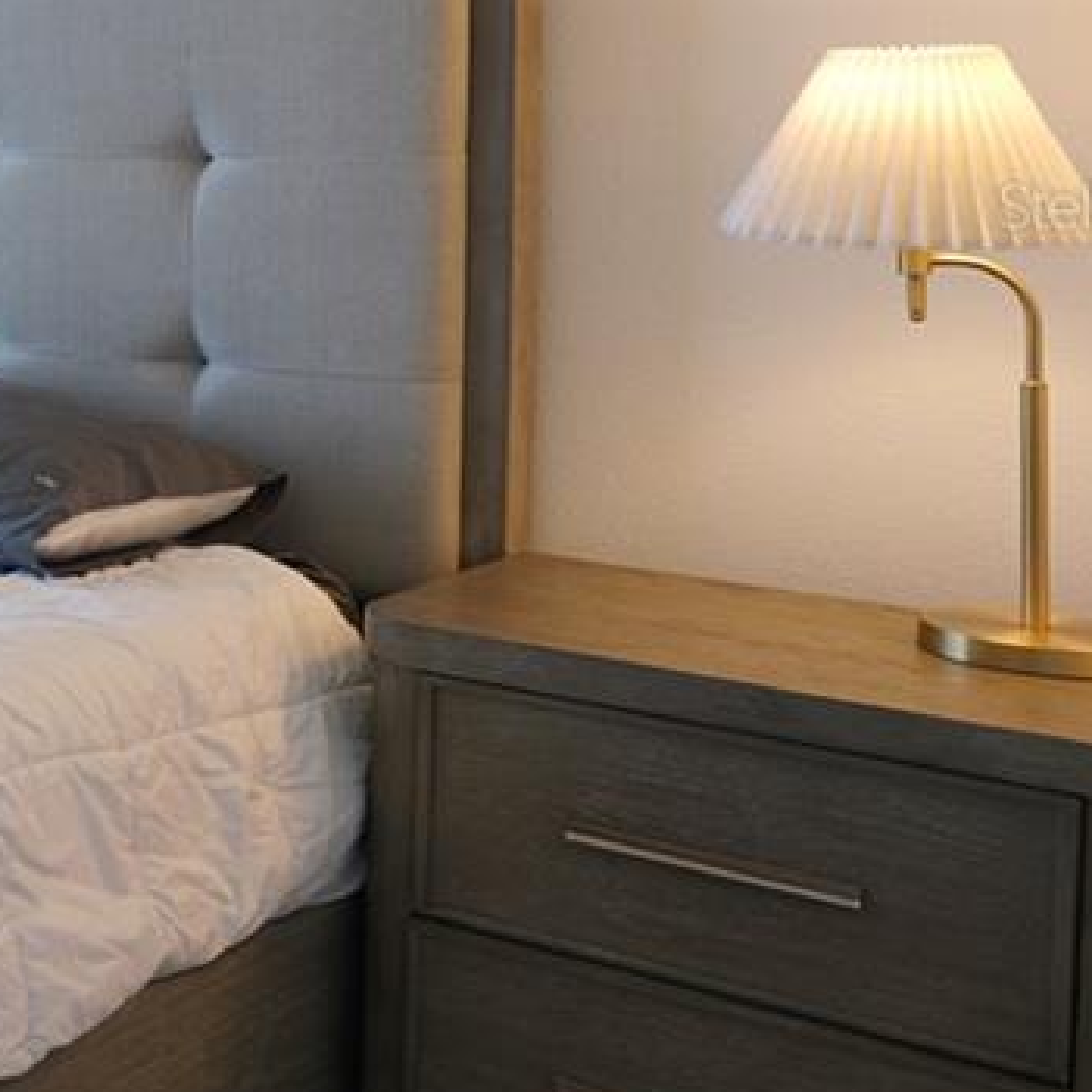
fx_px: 2356
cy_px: 206
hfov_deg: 17.1
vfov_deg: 25.6
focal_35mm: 66
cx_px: -1220
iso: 125
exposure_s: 1/10
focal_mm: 17
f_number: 8
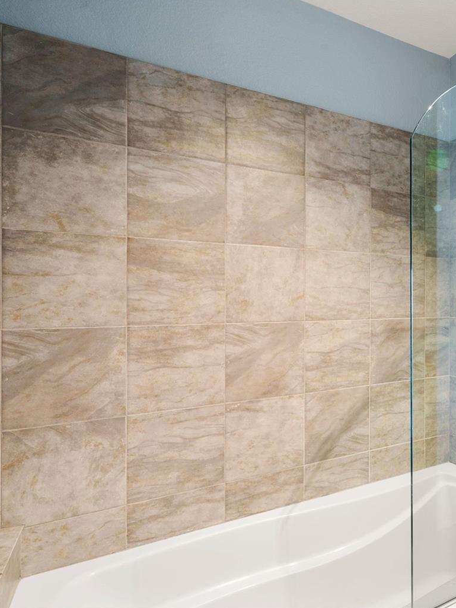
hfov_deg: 48.2
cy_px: 293
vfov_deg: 71.6
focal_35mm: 24
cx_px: 442
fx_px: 422
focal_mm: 16
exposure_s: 1/1.67
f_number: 9
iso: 320
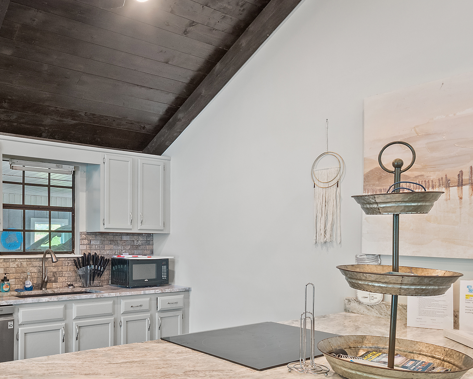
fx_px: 420
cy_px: 245
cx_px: 148
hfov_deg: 57.1
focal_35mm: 30
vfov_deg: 47.9
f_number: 5.6
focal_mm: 8
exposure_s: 1/3
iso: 400
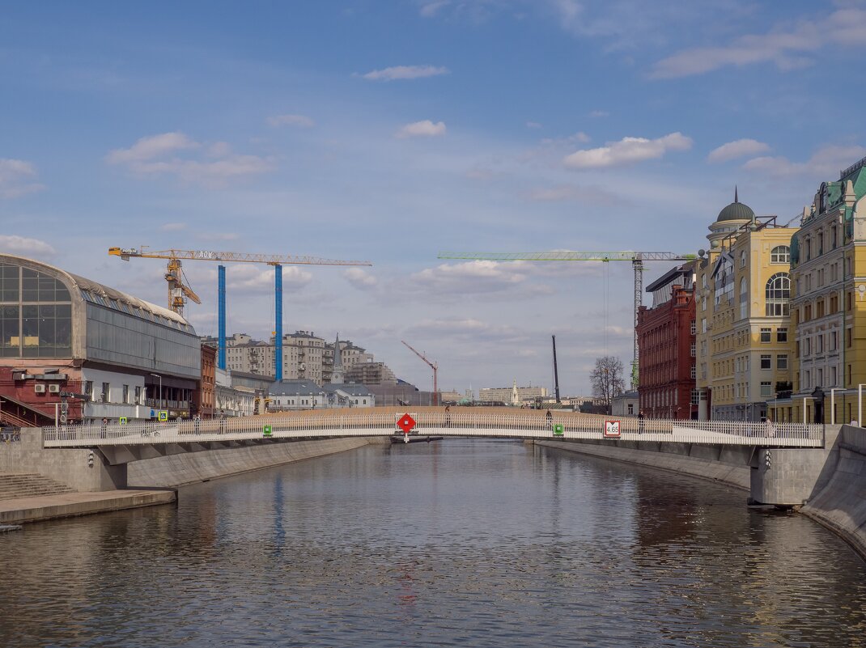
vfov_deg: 32.8
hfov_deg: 43.0
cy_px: 324
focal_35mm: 44
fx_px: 1100
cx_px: 433
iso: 250
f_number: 7.1
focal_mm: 22
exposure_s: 1/1250
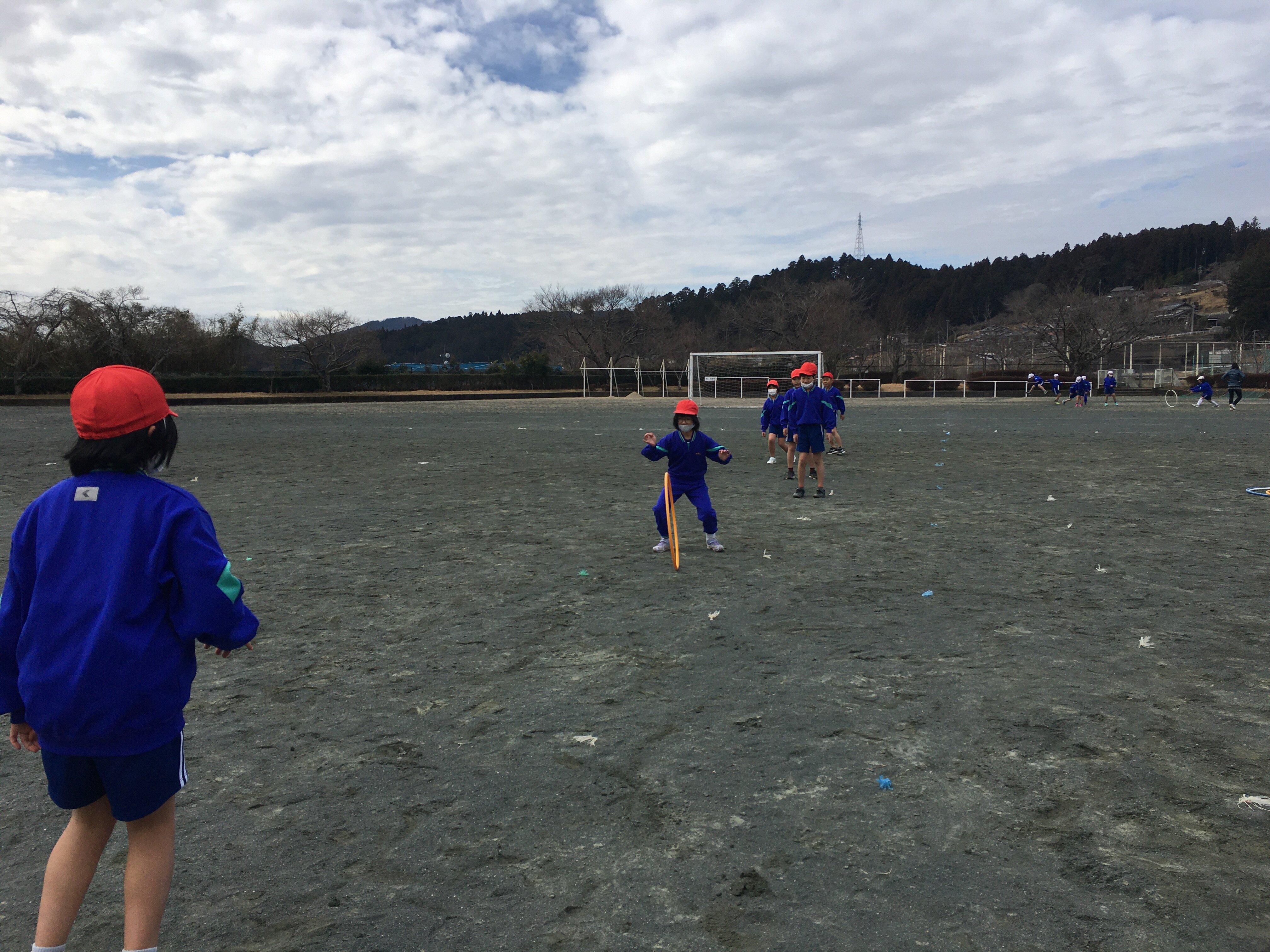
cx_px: 635
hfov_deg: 61.7
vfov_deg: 48.2
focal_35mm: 29
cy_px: 476
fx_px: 1064
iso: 25
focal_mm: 4.2
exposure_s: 1/2079
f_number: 2.2
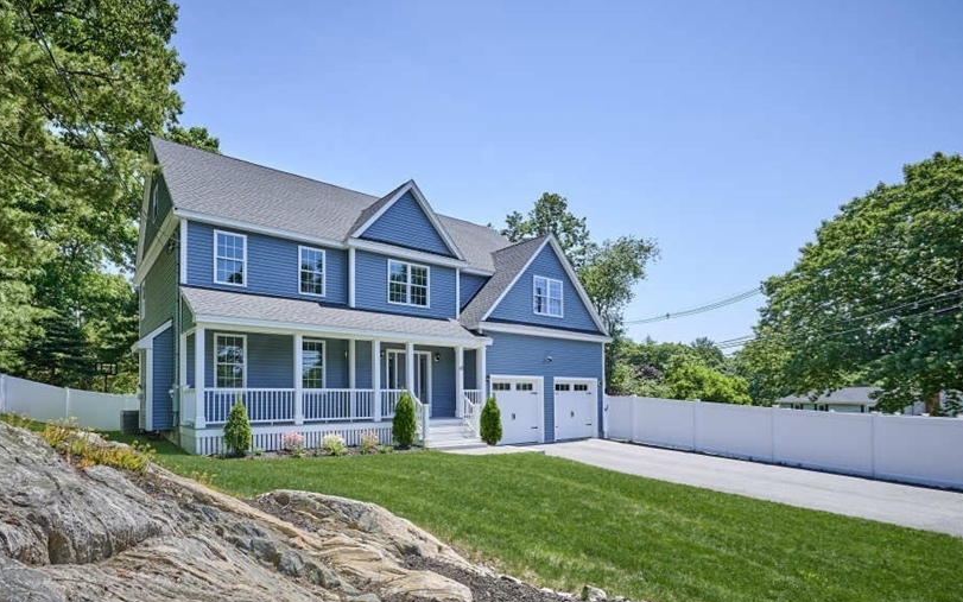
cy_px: 384
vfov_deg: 63.9
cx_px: 411
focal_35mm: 18
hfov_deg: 90.5
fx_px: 472
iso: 200
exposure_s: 1/400
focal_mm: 14
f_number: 8
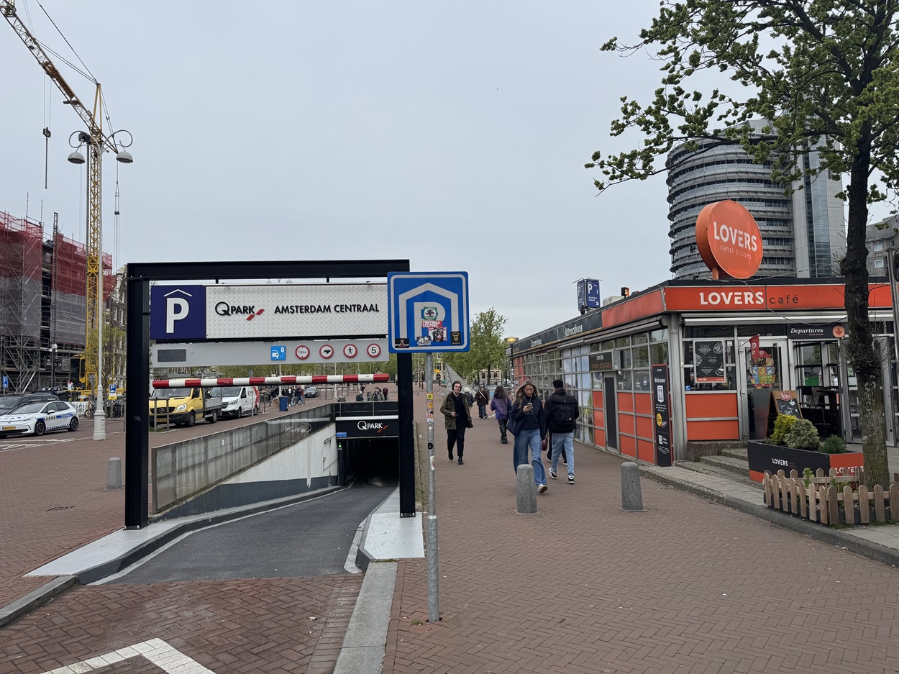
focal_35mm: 24
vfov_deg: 56.8
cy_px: 337
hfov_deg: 71.6
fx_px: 623
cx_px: 450
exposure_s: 1/3413
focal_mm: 6.76
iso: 80
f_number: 1.78
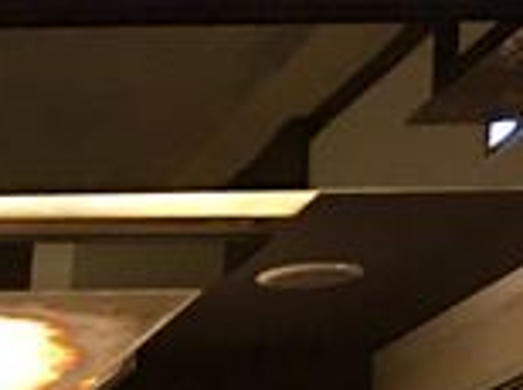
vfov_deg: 8.8
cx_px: -506
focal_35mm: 151
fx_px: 2278
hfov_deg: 11.8
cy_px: 987
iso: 80
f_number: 2.2
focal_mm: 4.15
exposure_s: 1/4
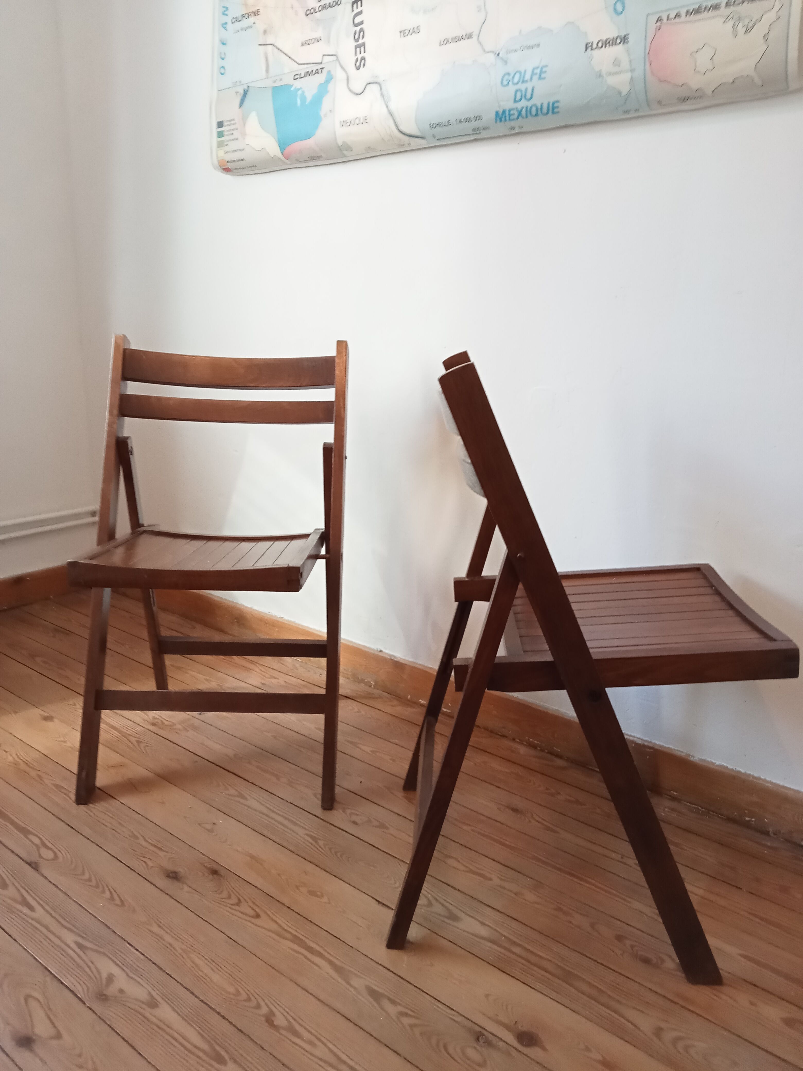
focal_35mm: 28
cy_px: 536
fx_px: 866
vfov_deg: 63.4
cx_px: 402
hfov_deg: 49.7
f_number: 2.2
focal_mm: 3.46
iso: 241
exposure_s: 1/33.3
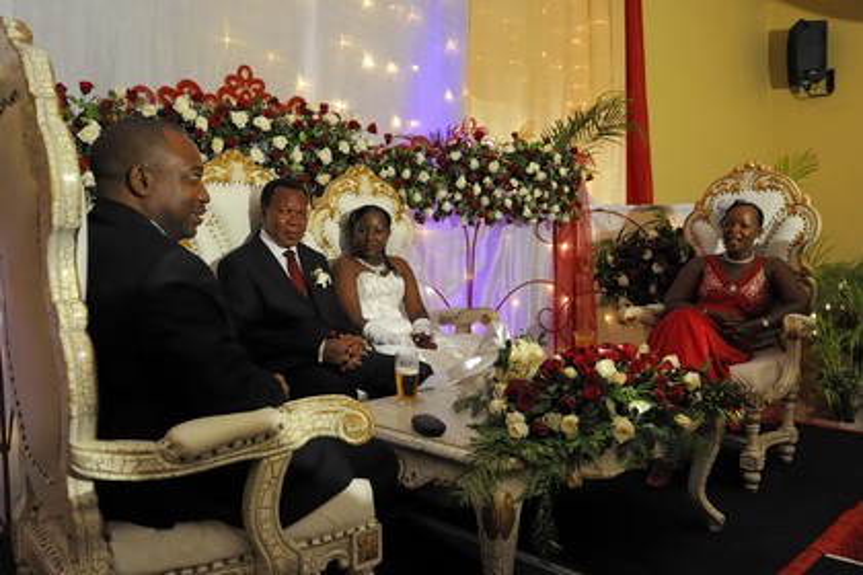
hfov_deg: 60.3
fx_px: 743
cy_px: 288
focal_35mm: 31
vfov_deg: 42.3
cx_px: 432
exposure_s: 1/80
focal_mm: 31
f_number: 5.6
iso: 3200
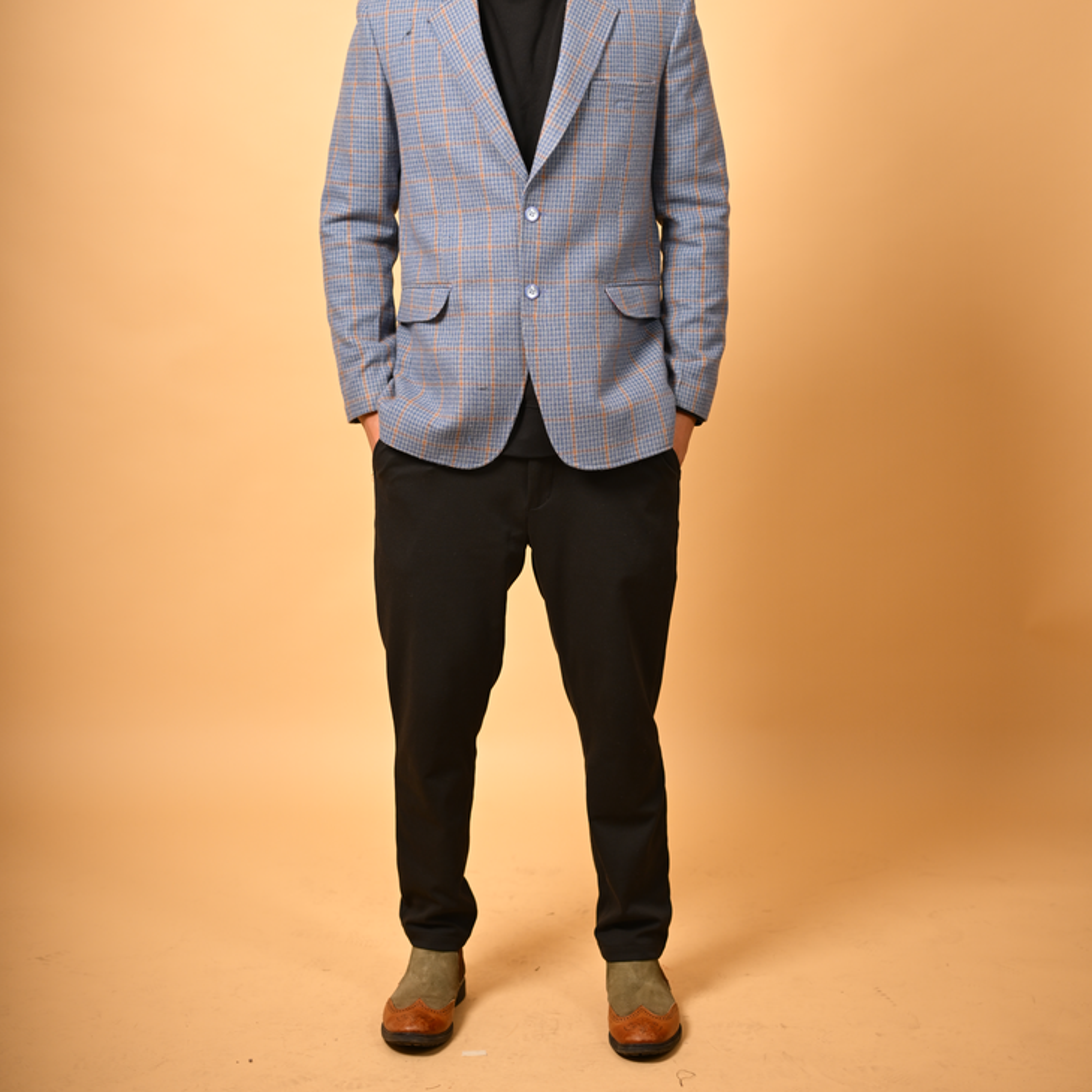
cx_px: 547
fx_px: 2284
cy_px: 377
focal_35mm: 64
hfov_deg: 26.9
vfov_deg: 26.8
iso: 250
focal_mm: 50
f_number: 2.2
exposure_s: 1/1000
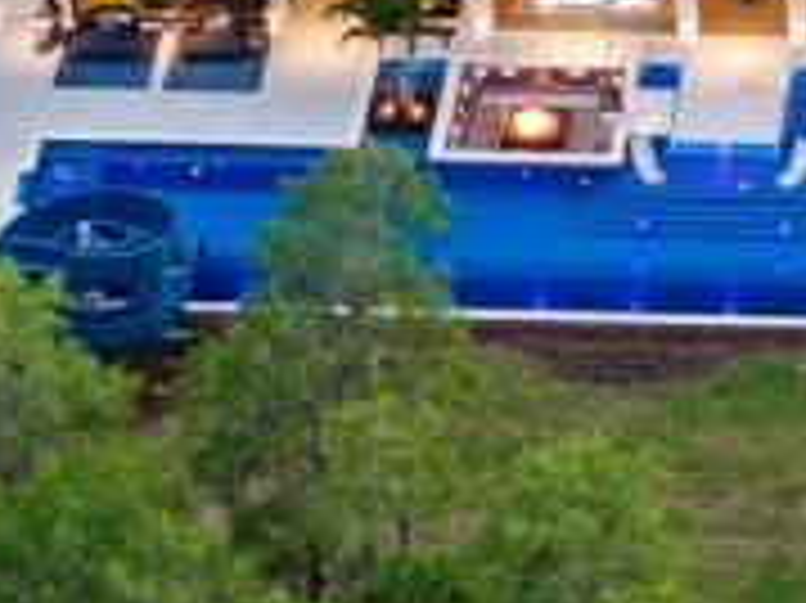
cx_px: 1315
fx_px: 9331
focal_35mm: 401
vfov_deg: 3.7
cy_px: -212
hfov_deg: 4.9
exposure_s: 1/13
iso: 100
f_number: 2.8
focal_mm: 19.35
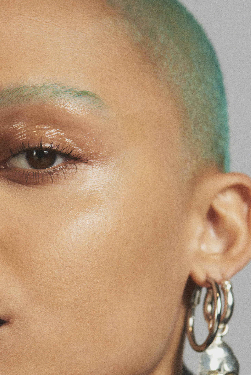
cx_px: 27
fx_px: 2142
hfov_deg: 6.7
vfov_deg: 10.0
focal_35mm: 205
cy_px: 287
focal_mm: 105
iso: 400
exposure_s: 1/180
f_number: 6.7
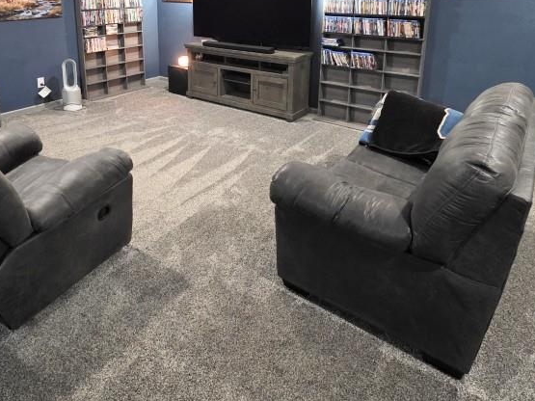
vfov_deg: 52.0
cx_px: 209
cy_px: 64
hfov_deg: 70.7
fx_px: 371
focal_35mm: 24
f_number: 1.9
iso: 800
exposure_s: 1/41.6
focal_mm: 2.2
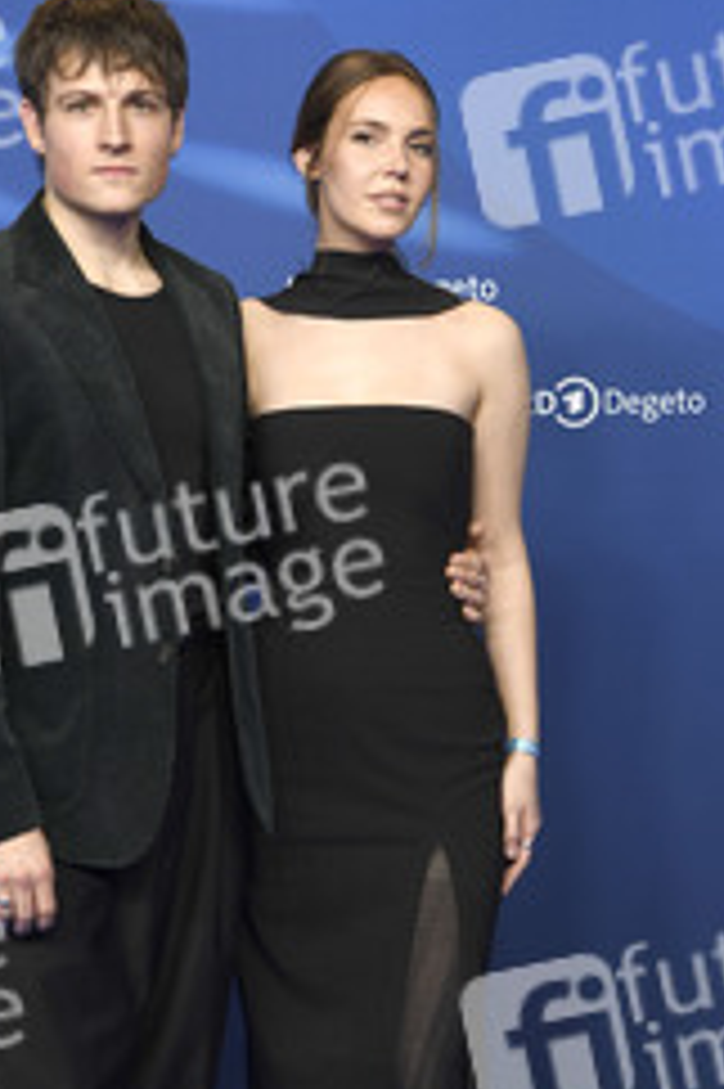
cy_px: 796
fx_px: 2598
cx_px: 283
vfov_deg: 23.5
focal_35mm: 86
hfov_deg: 15.9
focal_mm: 52
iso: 800
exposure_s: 1/320
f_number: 4
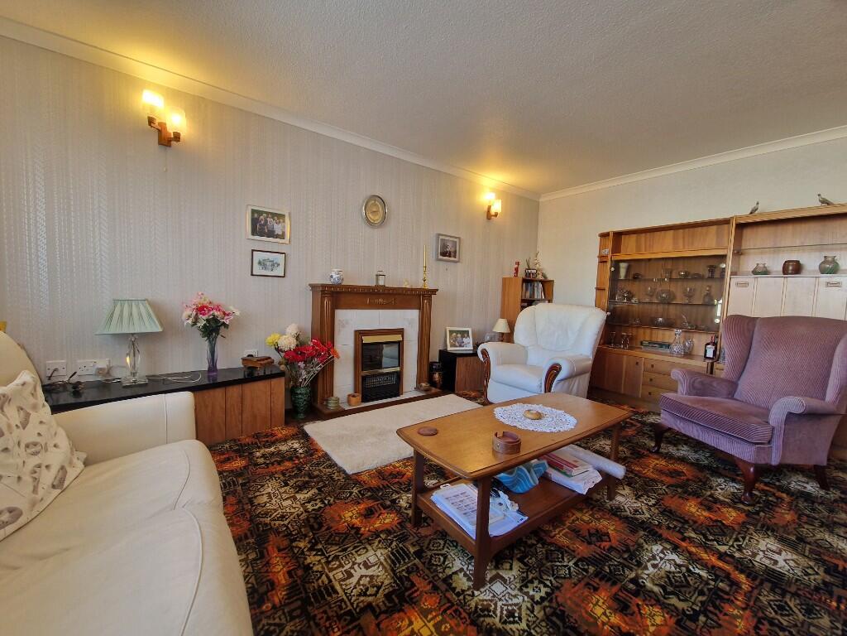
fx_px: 318
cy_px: 318
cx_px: 424
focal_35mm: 13
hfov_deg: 106.2
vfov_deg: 89.9
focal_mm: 2.2
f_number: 2.2
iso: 160
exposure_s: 1/50
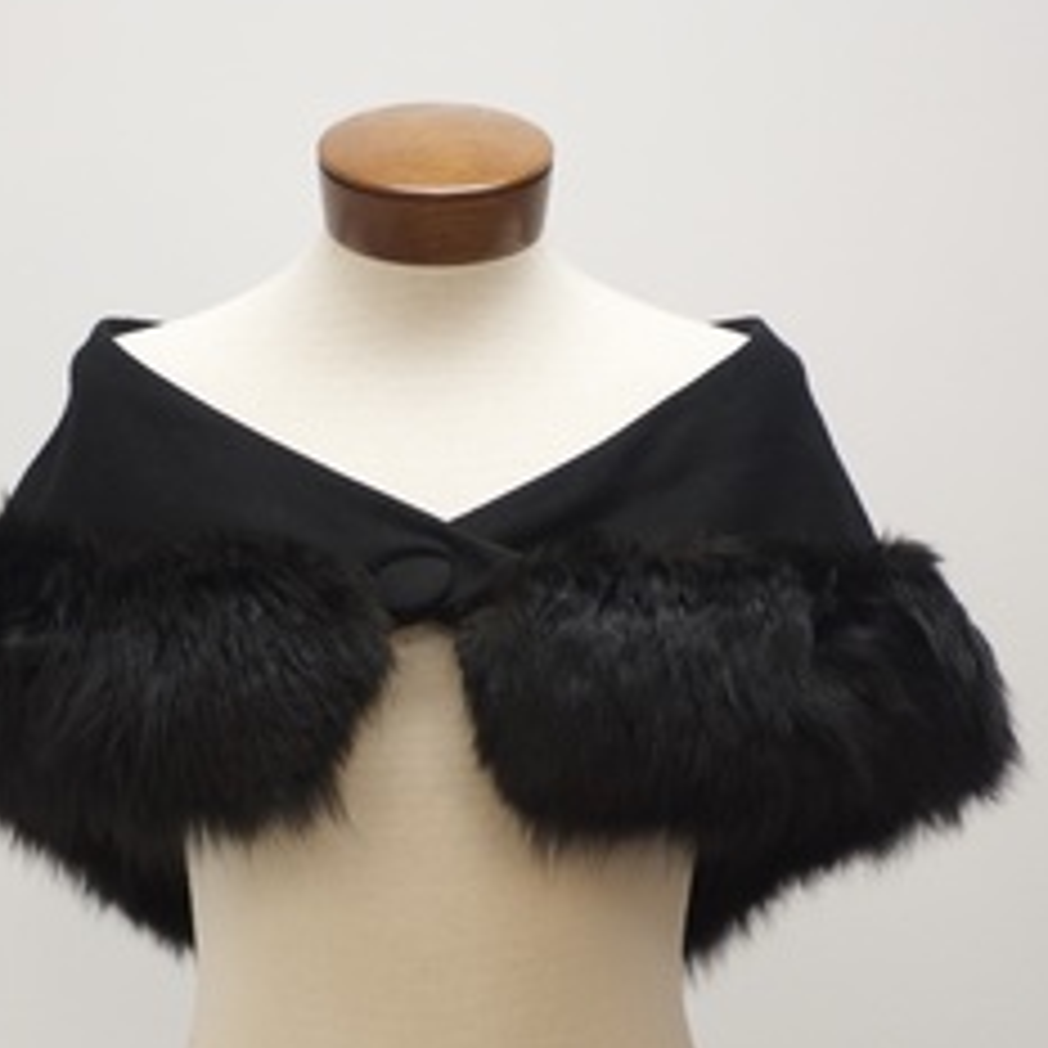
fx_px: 6331
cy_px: 783
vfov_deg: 9.4
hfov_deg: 9.5
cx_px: 396
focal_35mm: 185
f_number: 5.6
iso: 1600
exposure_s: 1/100
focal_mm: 75
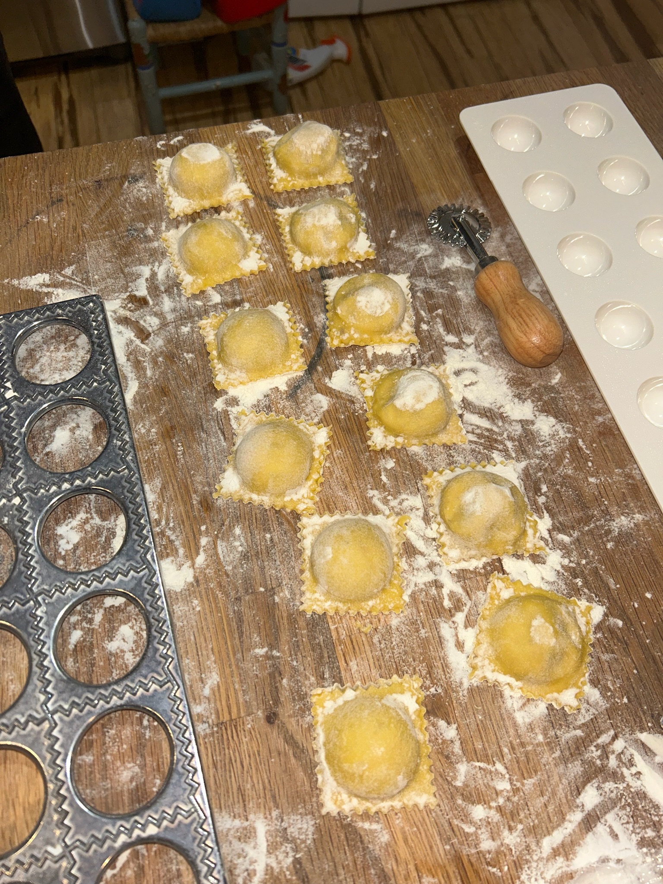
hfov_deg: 53.1
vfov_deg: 67.3
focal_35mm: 26
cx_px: 332
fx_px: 664
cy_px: 442
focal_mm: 5.7
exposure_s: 1/65
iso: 40
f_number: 1.5
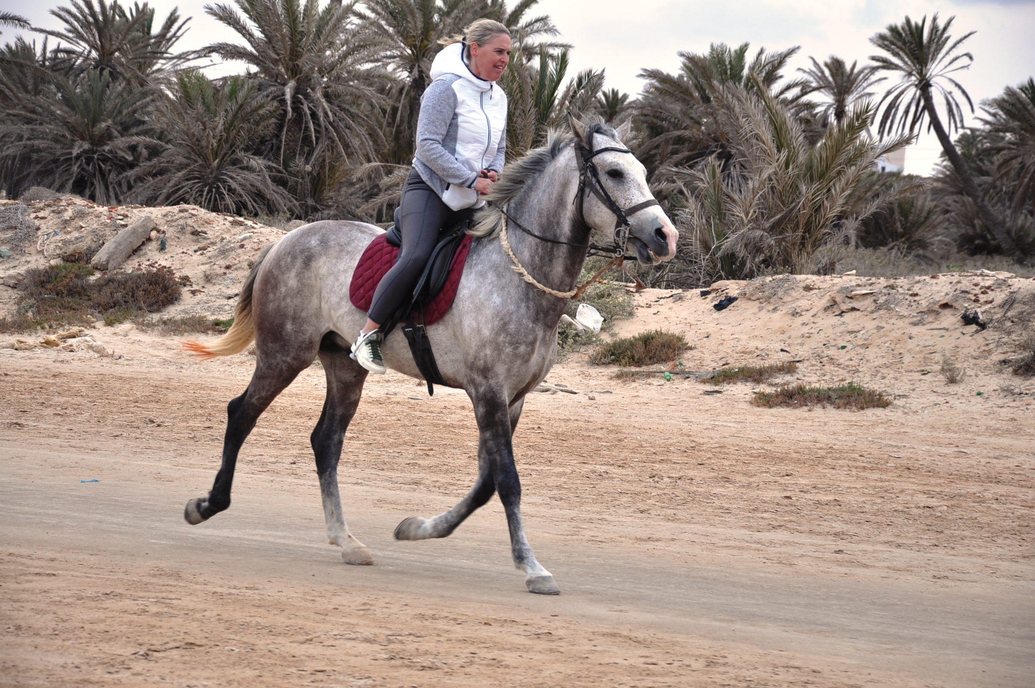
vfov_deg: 9.9
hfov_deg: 14.9
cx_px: 518
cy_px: 344
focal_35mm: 138
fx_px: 3963
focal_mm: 92
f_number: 7.1
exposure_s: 1/200
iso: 200
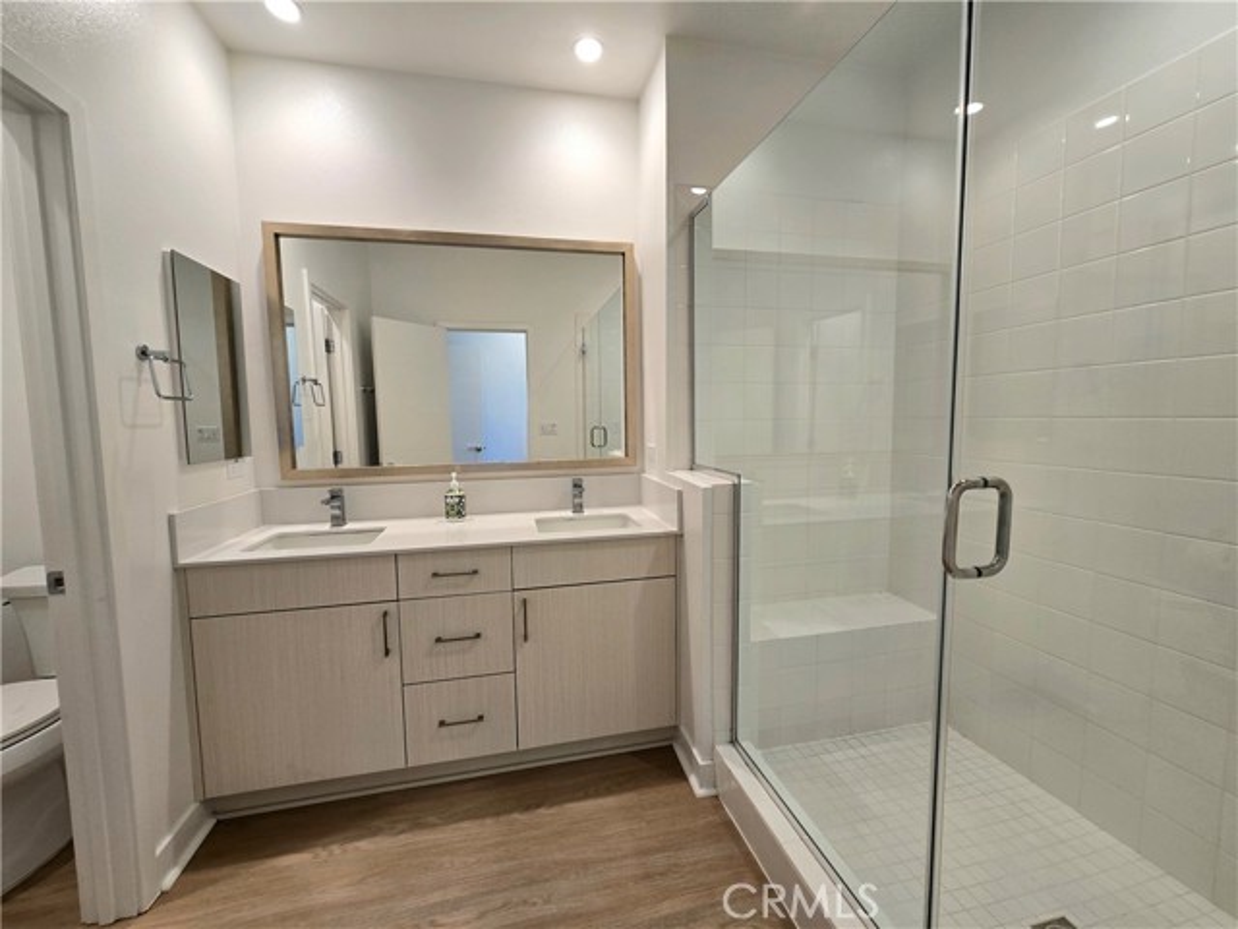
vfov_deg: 89.9
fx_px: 465
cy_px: 464
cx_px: 619
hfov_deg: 106.2
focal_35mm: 13
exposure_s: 1/60.2
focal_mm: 2.2
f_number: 2.2
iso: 64
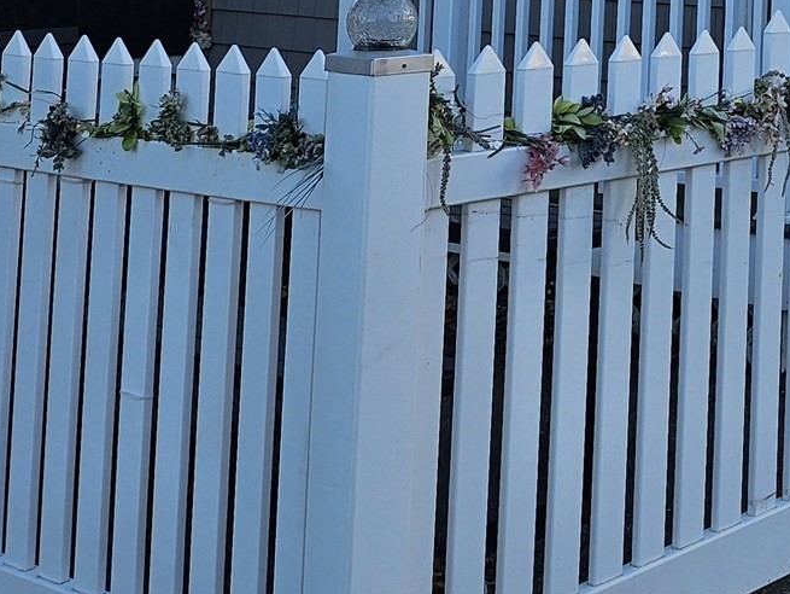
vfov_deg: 18.0
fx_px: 1713
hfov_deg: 23.9
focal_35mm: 75
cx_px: 921
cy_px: -235
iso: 50
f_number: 1.8
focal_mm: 5
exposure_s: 1/607
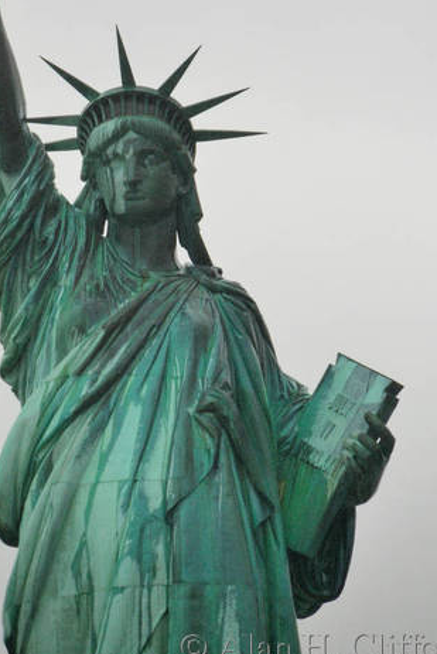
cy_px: 186
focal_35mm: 454
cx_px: 180
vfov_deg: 4.5
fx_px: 8260
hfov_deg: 3.0
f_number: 5.6
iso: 400
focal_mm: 200
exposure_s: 1/500
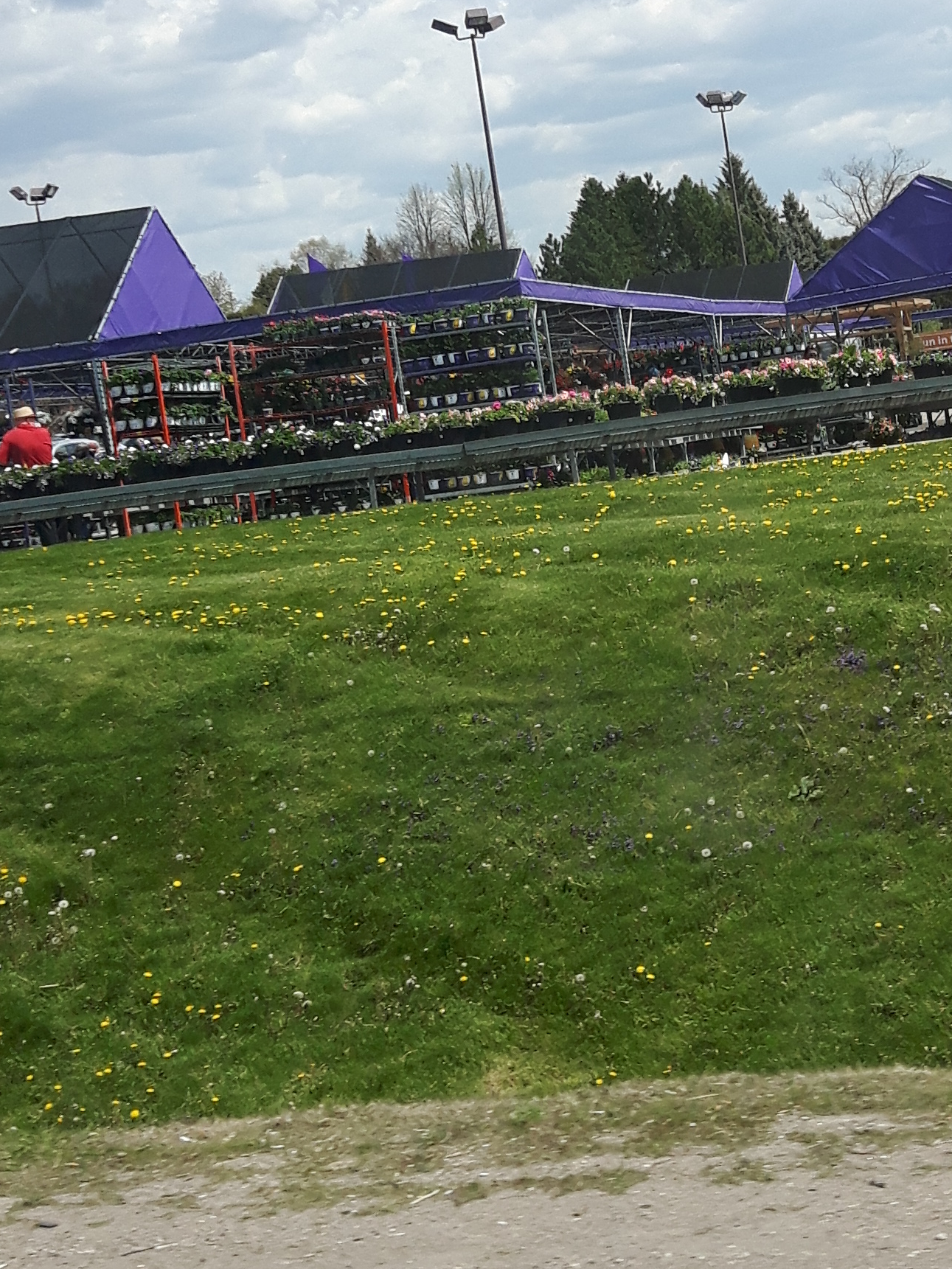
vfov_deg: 23.5
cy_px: 547
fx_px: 3043
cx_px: 762
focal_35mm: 83
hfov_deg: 17.6
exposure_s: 1/1179
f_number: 1.9
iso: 40
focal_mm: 3.7
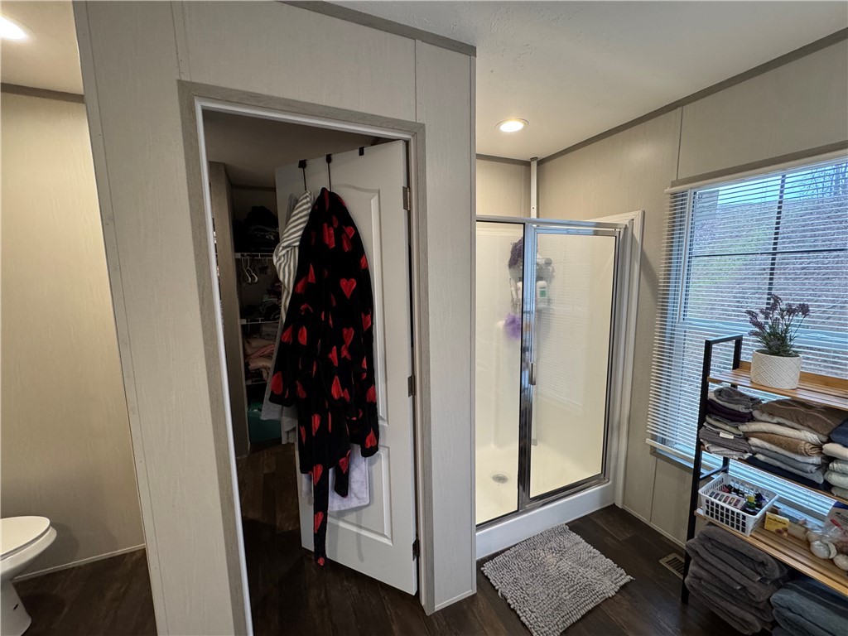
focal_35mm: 14
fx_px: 343
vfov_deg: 85.7
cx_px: 424
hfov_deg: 102.1
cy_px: 318
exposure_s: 1/120
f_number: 2.2
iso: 320
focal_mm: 2.22
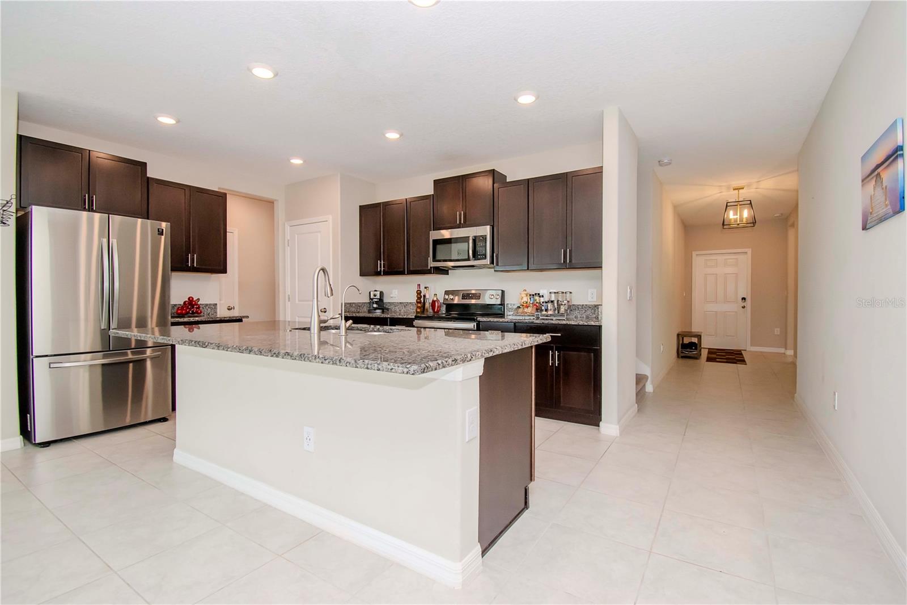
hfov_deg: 100.4
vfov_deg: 77.3
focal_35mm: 15
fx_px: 378
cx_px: 454
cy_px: 302
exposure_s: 1/160
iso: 800
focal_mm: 10
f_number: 6.3
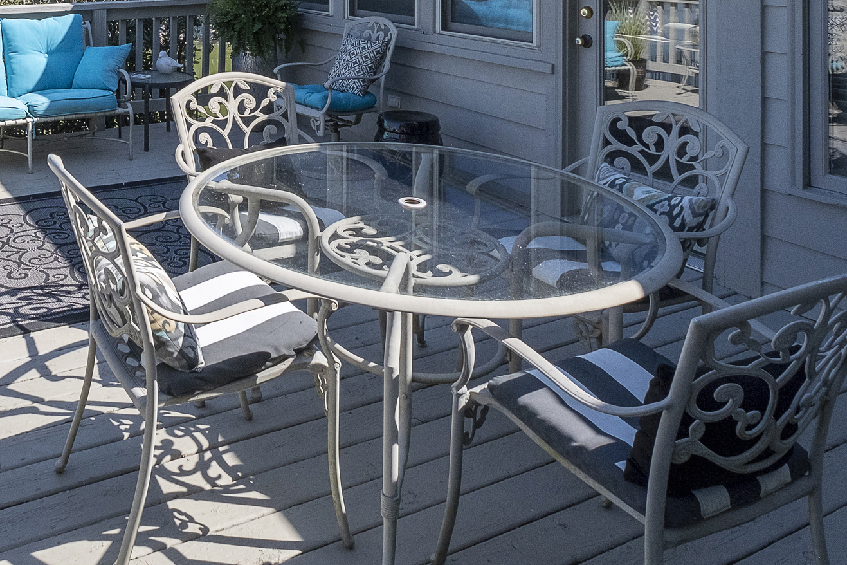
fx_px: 823
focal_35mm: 35
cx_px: 177
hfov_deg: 51.3
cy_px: -46
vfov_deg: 33.4
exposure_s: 1/1250
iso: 320
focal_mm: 10
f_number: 6.4
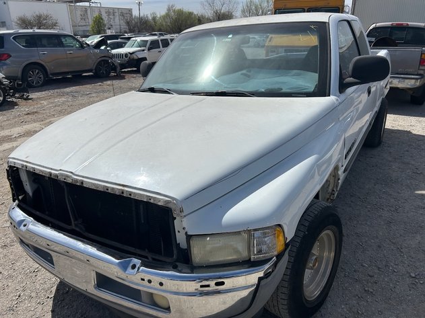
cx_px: 212
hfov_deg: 67.3
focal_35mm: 26
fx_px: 319
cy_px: 159
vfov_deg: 53.0
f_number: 1.5
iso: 50
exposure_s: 1/11364
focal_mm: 5.7
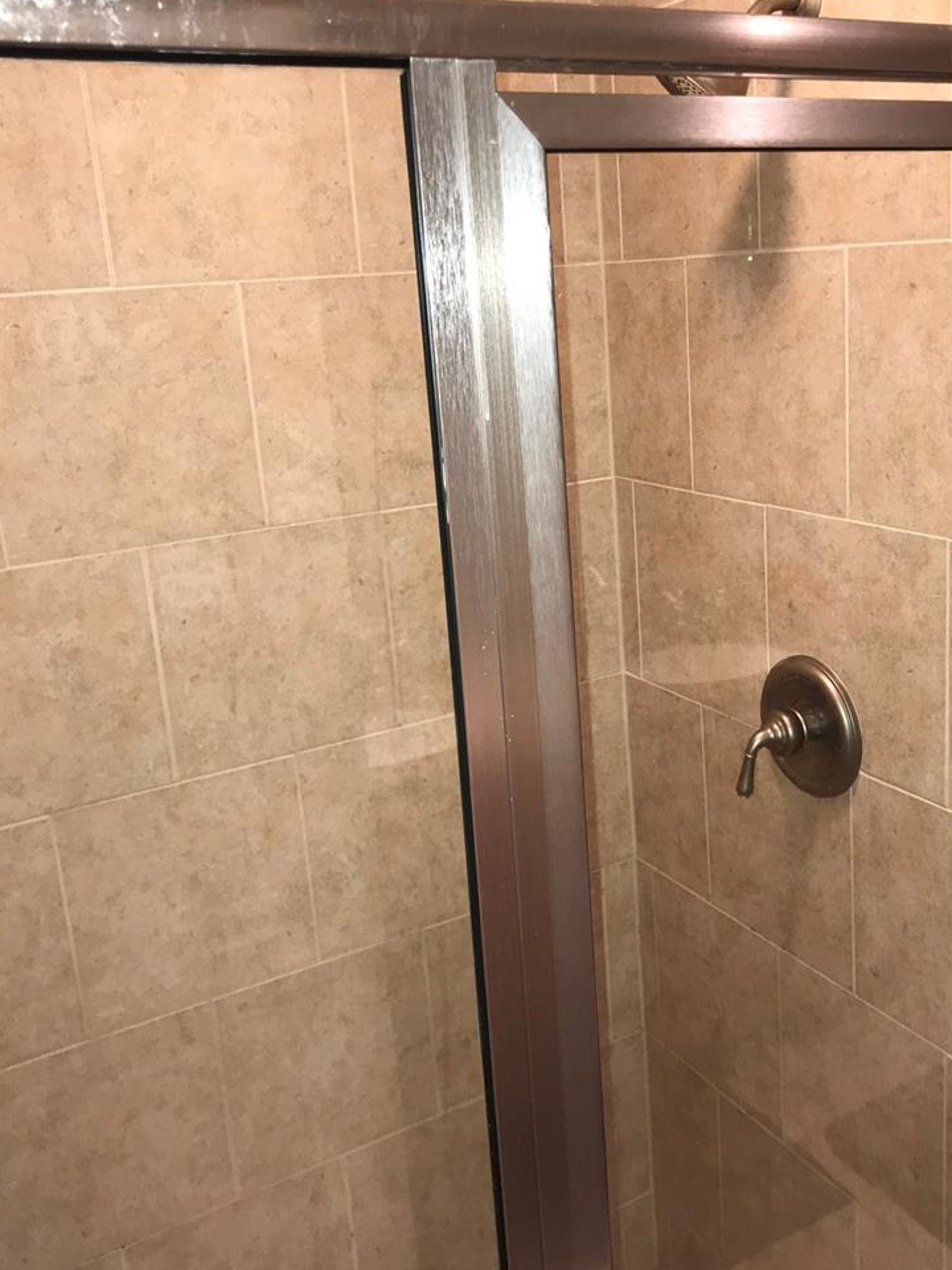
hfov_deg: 40.4
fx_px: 1283
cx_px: 592
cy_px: 606
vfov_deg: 52.6
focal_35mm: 35
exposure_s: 1/30
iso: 50
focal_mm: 3.99
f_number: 1.8
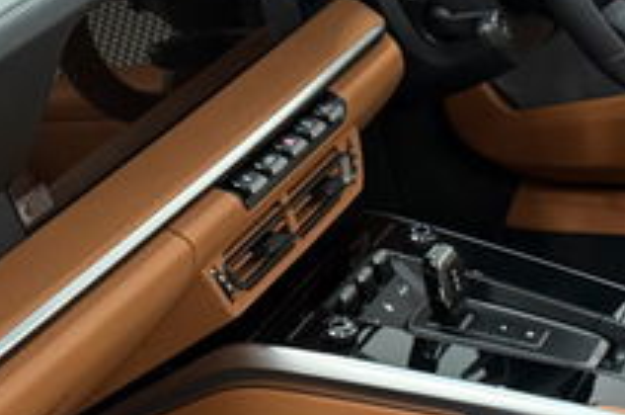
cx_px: 933
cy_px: 501
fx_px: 1577
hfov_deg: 19.6
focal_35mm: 91
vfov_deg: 14.5
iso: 250
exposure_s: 1/50
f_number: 1.78
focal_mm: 6.76
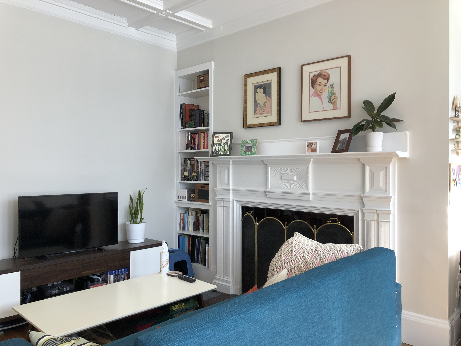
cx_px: 230
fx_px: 373
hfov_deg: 63.4
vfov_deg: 49.7
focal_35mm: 28
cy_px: 173
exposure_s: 1/30
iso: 25
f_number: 1.8
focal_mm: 3.99
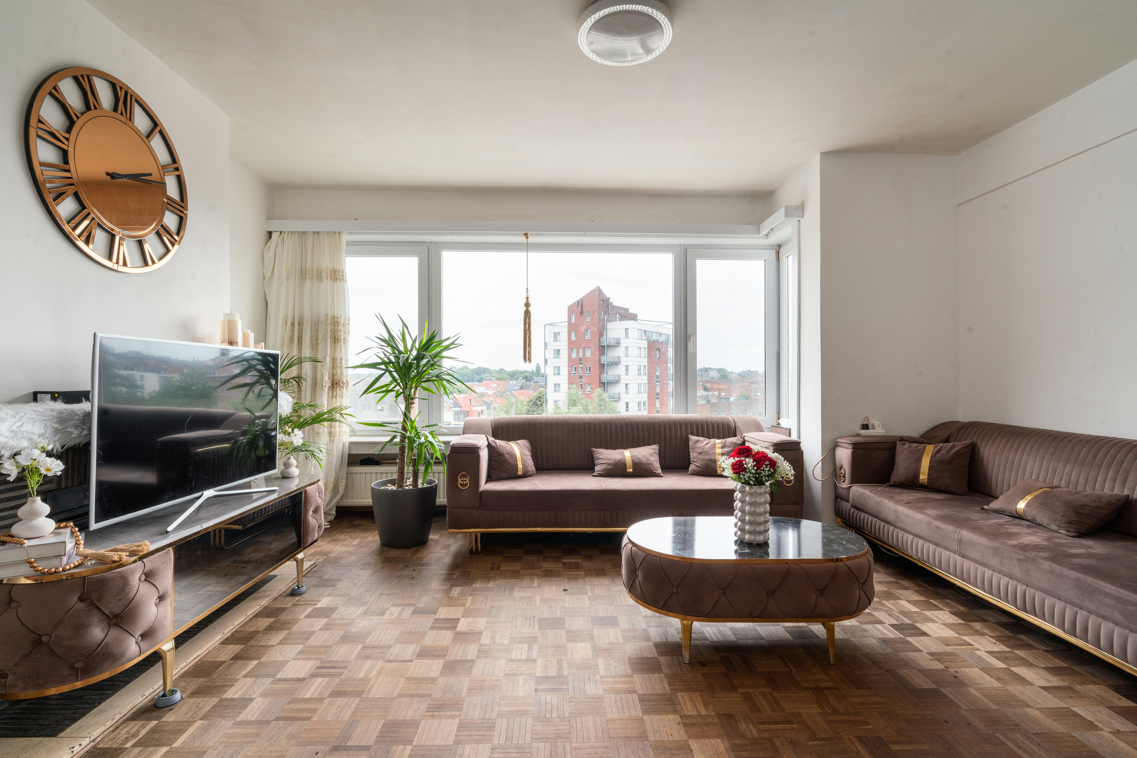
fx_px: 505
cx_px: 568
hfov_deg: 96.7
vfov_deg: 73.7
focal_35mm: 16
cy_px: 379
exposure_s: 1/15
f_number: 11
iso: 250
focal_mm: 16
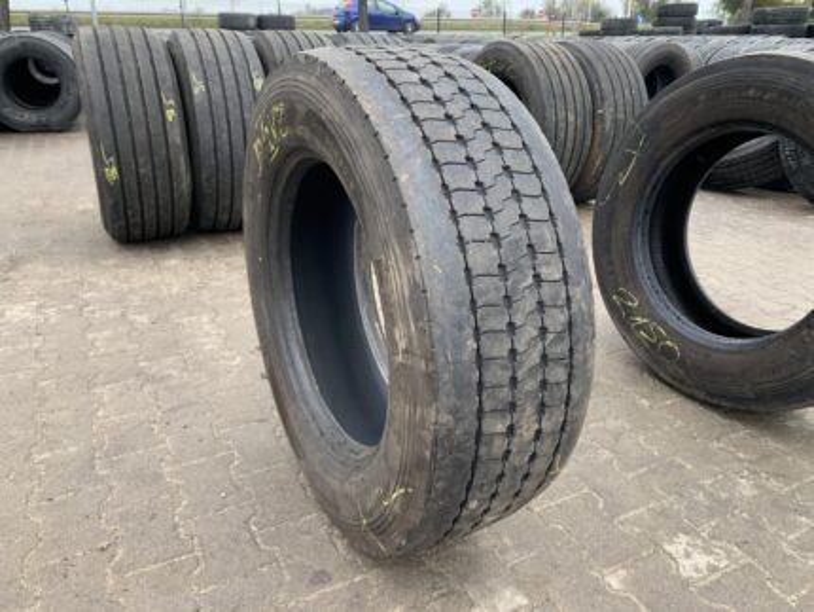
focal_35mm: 26
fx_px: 612
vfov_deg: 53.1
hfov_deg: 67.3
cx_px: 407
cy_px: 306
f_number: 1.8
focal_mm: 4.25
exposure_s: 1/122
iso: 25
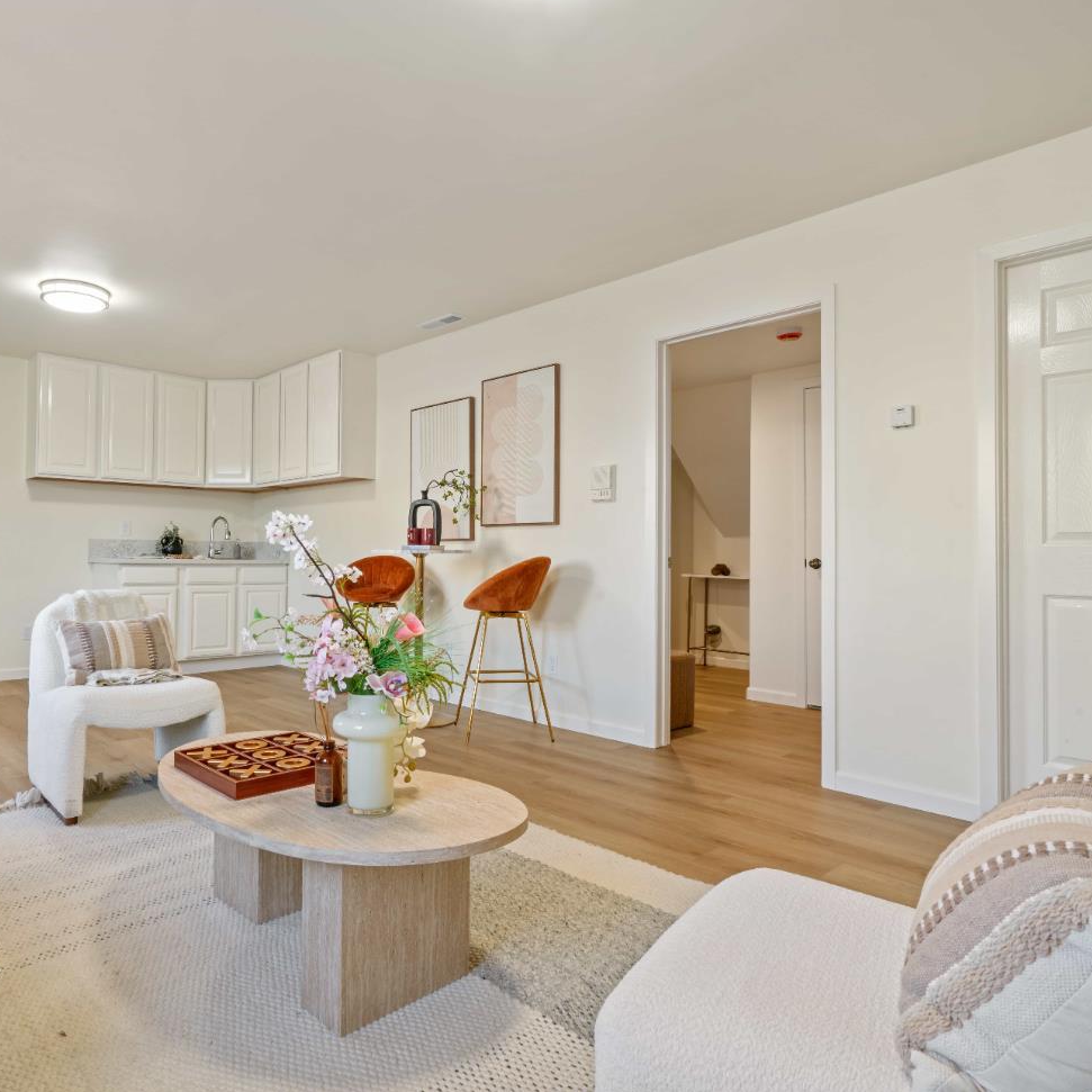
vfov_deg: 72.1
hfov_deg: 71.8
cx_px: 468
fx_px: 749
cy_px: 534
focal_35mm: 21
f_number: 16
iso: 250
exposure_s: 1/1.25
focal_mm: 16
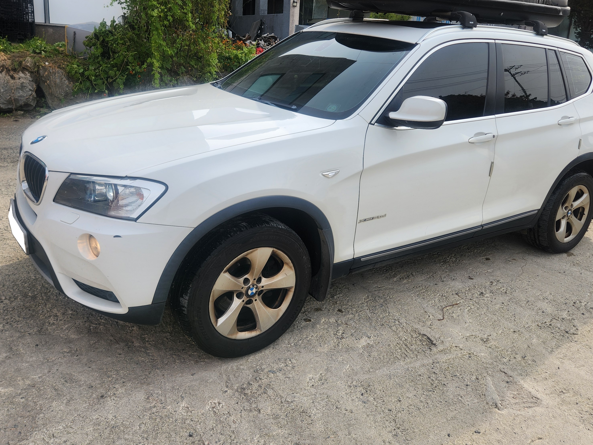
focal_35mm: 31
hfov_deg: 58.3
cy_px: 169
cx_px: 317
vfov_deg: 45.1
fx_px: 531
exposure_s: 1/909
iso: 20
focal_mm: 5.4
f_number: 1.8
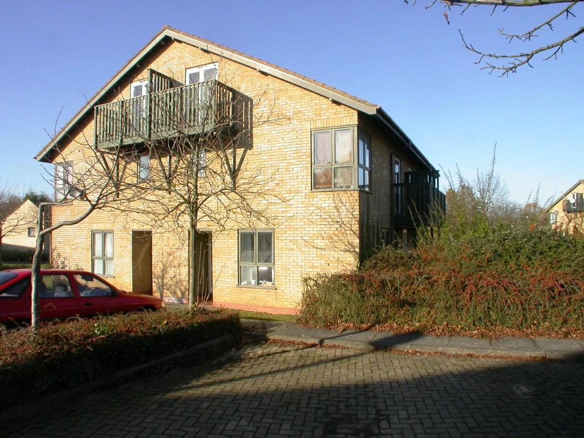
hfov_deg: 49.0
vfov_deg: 37.7
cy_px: 219
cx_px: 292
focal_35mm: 38
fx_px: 641
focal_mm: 7.85
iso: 100
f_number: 6.7
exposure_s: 1/248
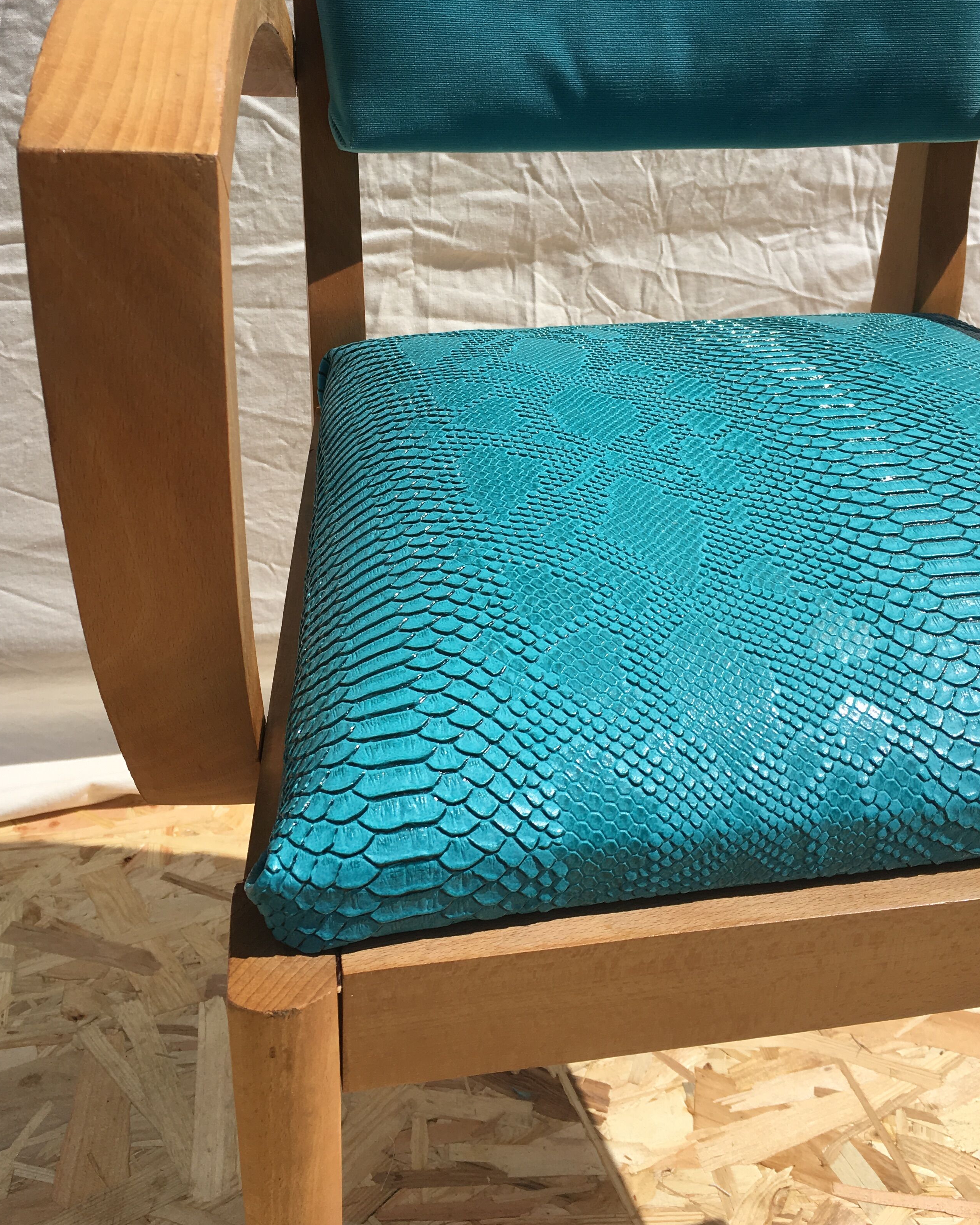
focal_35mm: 36
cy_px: 490
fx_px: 1305
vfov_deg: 50.0
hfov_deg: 41.1
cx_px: 463
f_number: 2.2
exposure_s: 1/2481
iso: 25
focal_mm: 4.15
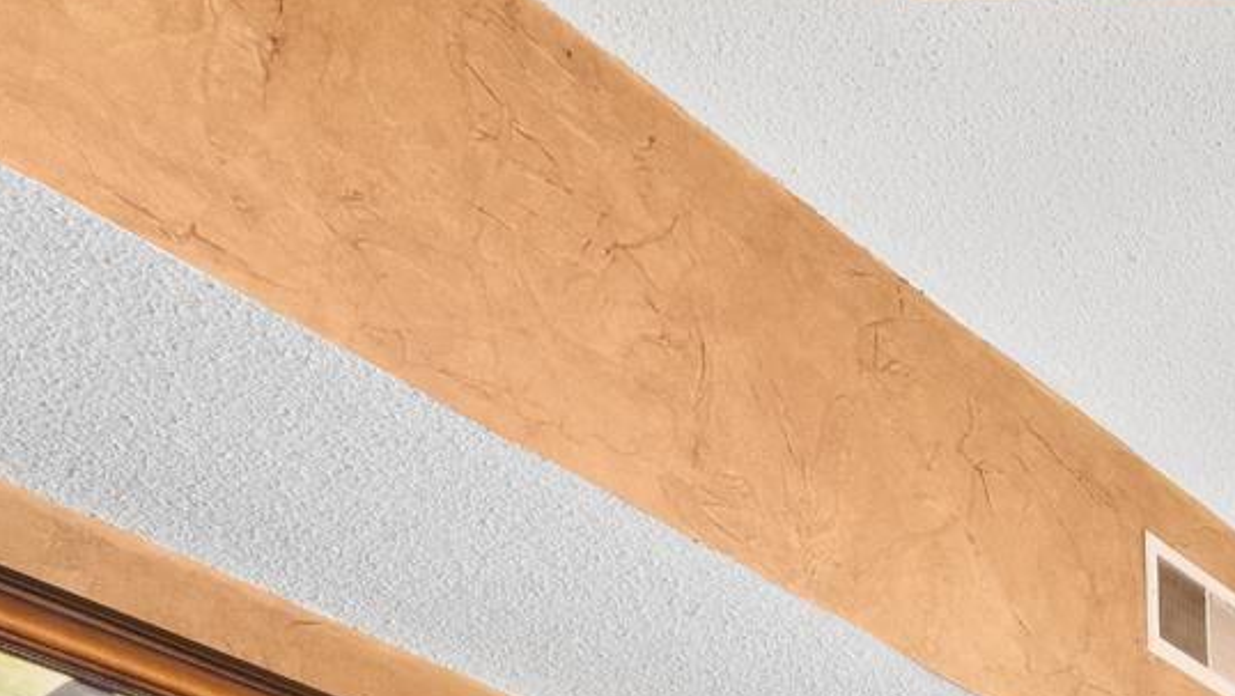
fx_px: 2391
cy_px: 1595
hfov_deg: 22.3
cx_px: 1979
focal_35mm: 73
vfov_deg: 13.1
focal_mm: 10
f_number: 9
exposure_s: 1/2
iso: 400
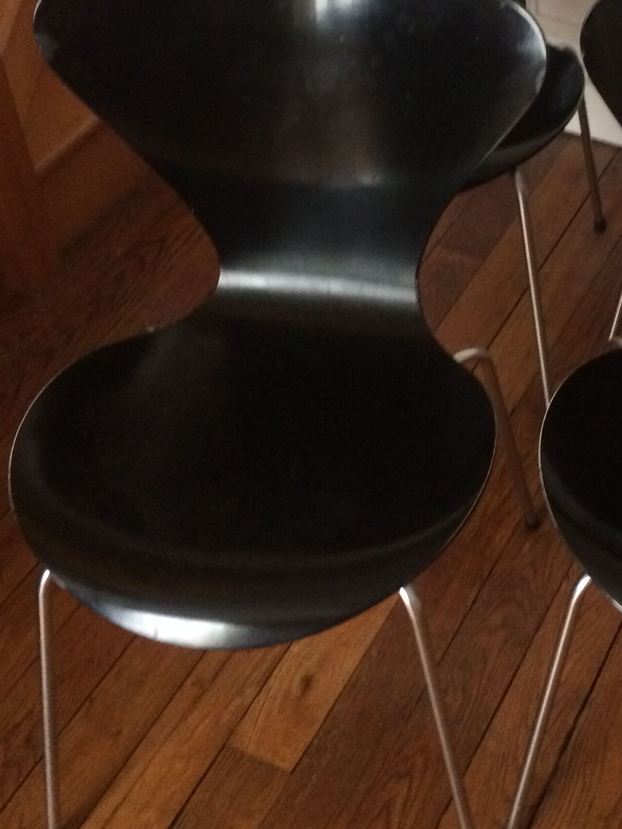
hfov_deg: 25.4
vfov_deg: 33.8
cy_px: 232
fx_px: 1341
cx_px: 540
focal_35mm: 56
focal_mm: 4.15
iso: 320
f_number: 2.2
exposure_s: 1/17
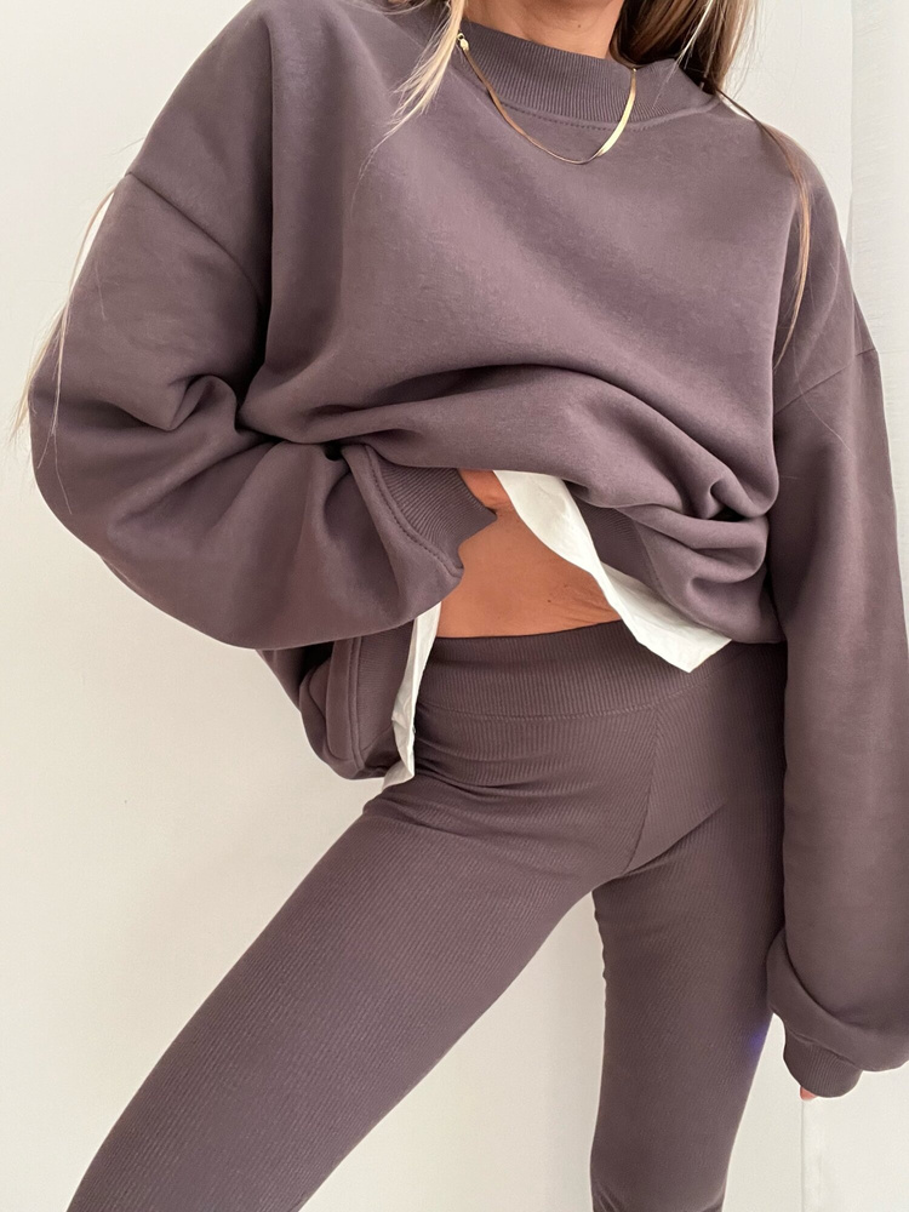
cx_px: 454
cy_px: 606
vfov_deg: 60.0
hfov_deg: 46.8
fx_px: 1050
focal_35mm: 30
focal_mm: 2.71
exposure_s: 1/58
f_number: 2.2
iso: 400
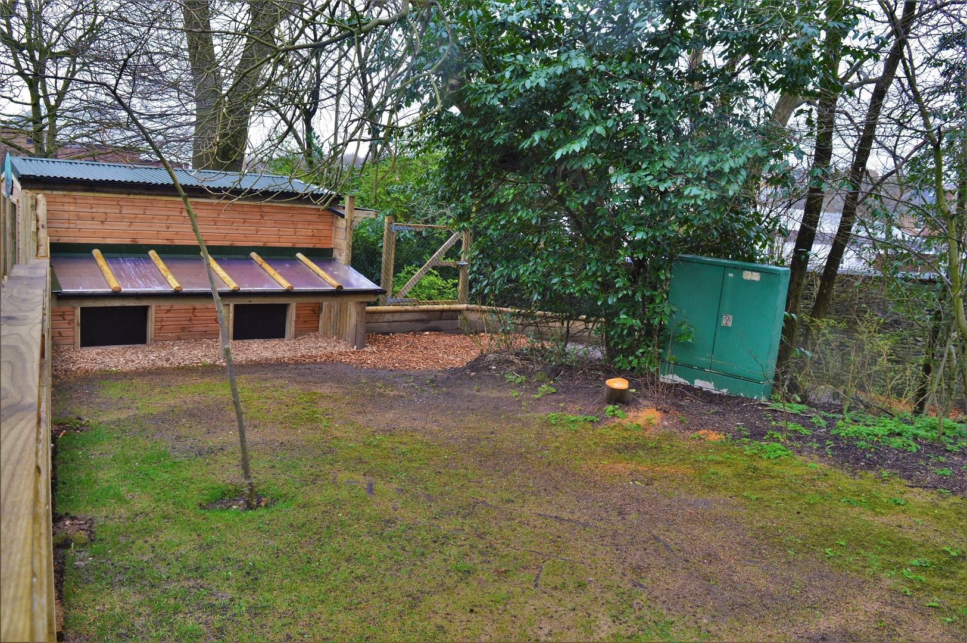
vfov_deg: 47.9
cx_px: 484
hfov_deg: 67.4
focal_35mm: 27
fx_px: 725
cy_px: 322
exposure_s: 1/80
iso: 400
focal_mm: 18
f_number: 8
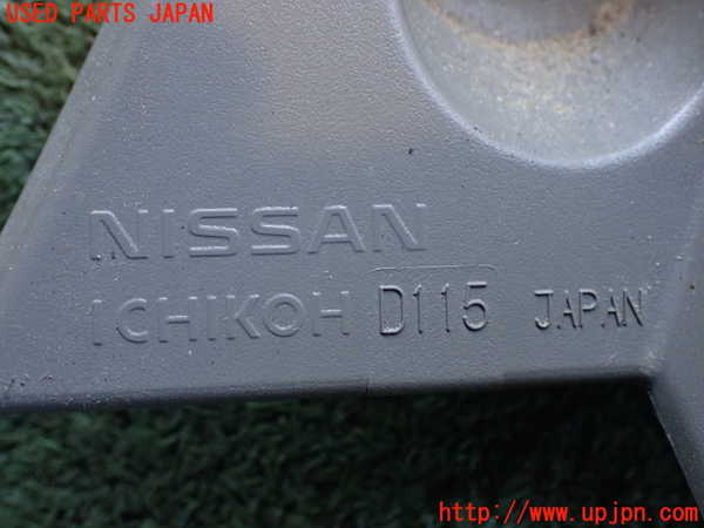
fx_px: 1017
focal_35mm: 50
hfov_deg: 38.2
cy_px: 264
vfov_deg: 29.1
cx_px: 352
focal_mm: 9.01
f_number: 3.2
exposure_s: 1/160
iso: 800
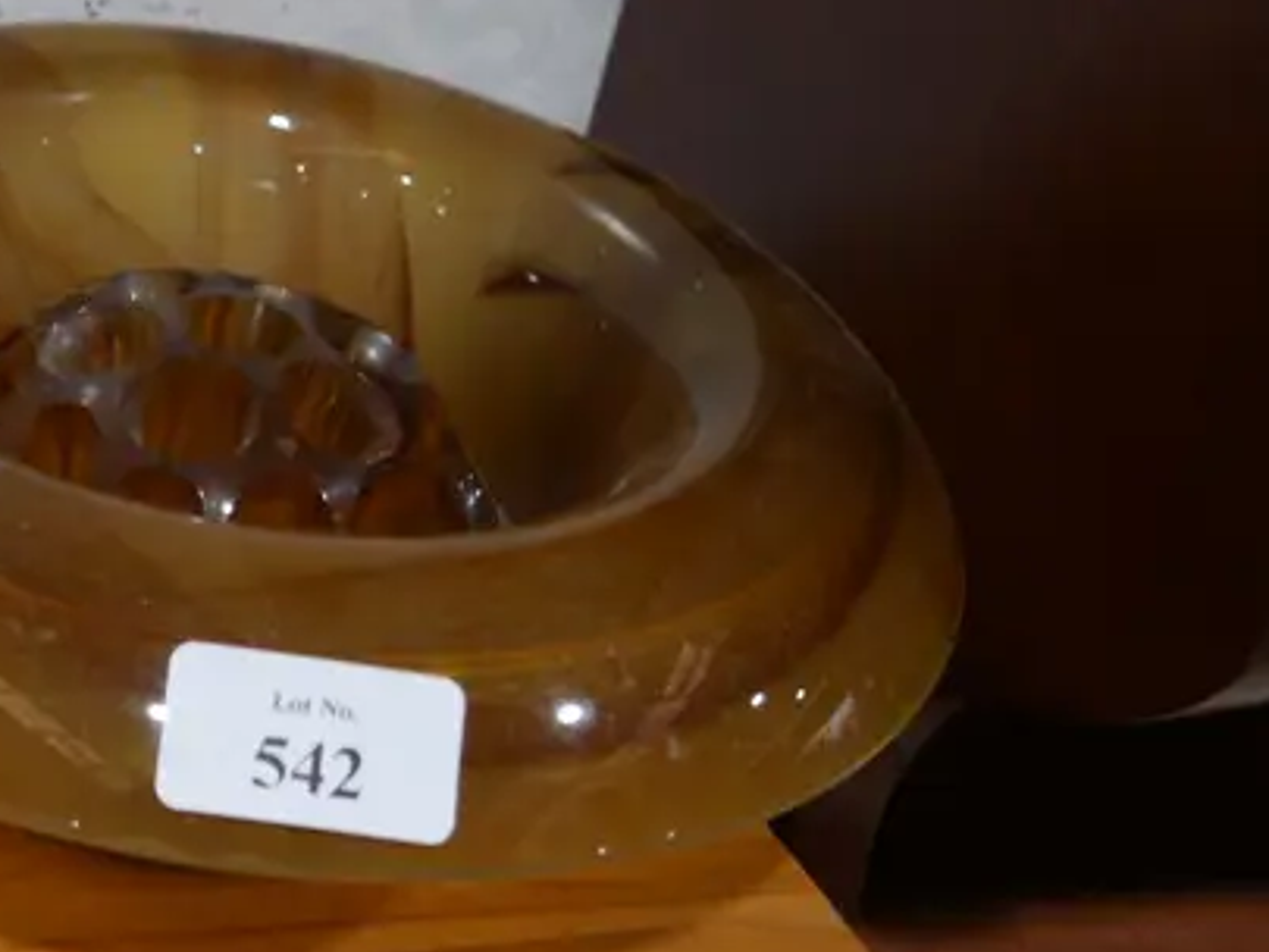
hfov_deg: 20.5
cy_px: 487
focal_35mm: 91
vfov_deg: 16.2
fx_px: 3337
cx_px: -147
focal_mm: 18
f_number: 4
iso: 320
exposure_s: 1/60
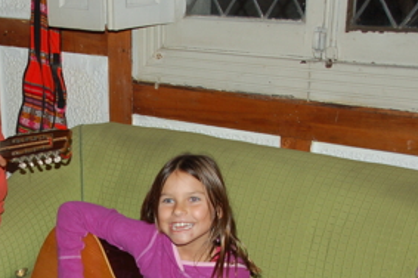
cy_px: 244
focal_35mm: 70
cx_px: 65
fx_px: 812
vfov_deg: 19.1
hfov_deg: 28.1
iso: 400
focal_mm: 24
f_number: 4
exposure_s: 1/60
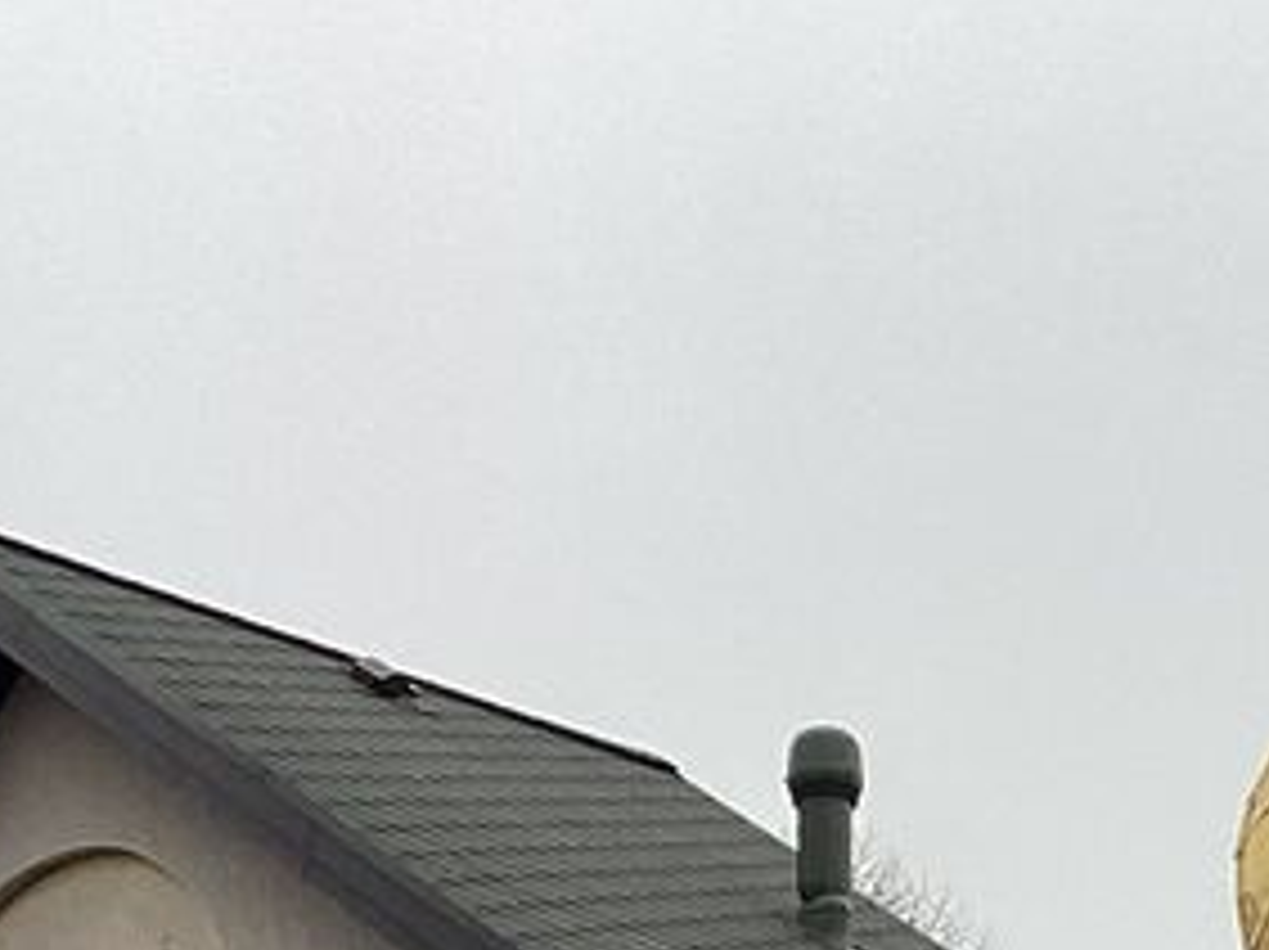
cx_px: 1346
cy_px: 1729
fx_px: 4835
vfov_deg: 10.5
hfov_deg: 14.6
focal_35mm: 132
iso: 25
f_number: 2.4
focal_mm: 3.3
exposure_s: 1/120
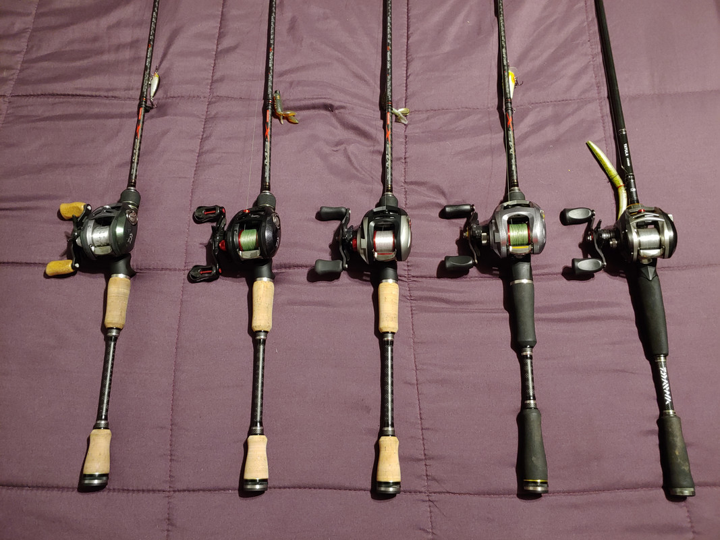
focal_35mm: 25
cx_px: 360
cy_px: 270
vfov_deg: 54.9
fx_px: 520
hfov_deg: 69.4
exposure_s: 1/17
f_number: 1.5
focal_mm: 4.23
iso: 400
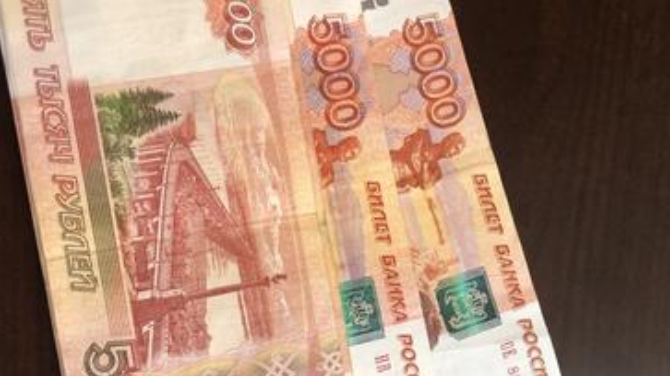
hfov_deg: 48.4
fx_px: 746
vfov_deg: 28.3
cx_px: 337
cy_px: 195
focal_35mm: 42
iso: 50
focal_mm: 3.99
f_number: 1.8
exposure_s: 1/17
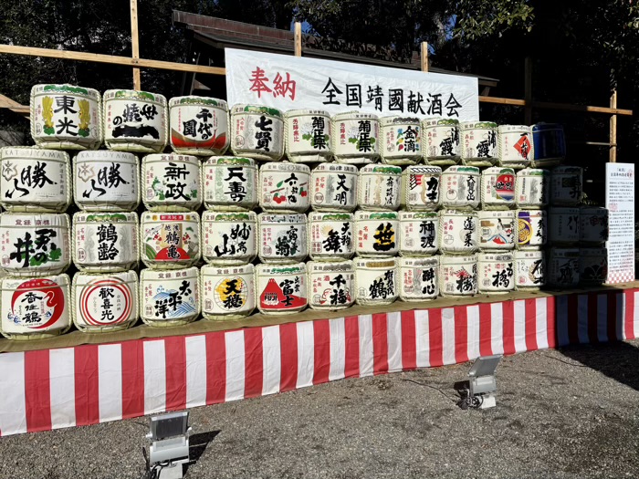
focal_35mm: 26
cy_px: 240
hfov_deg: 67.3
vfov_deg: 53.1
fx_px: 480
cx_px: 320
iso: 50
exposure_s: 1/9091
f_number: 1.6
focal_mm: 5.96
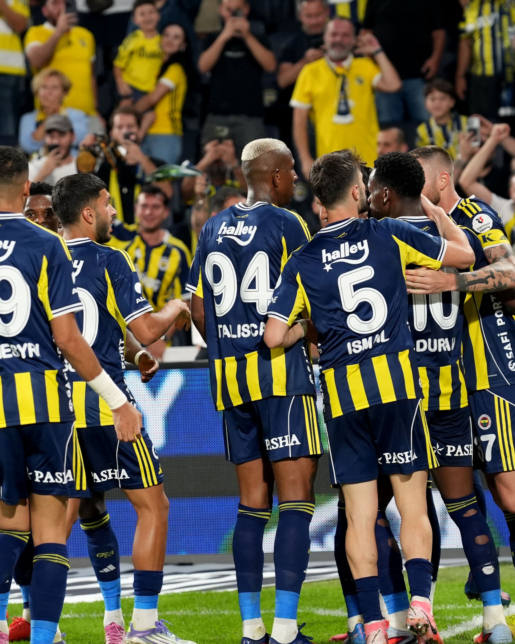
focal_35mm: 319
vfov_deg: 6.1
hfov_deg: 4.9
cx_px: 266
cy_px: 322
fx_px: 6078
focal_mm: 151
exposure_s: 1/800
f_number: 3.2
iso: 1600
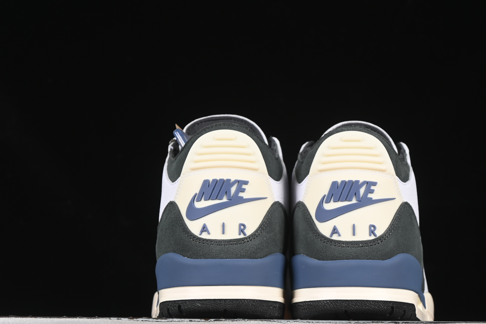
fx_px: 1269
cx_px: 293
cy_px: 192
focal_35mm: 94
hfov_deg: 21.6
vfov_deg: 14.5
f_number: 6.3
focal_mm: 50
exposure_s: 1/60
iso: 160
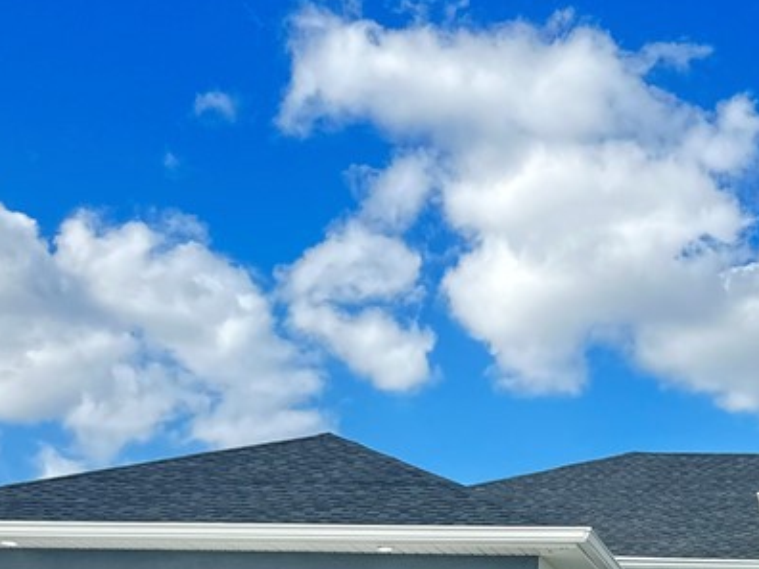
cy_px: 659
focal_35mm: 62
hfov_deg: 29.6
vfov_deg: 22.1
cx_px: 717
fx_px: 1359
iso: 80
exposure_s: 1/1779
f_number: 1.78
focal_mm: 6.86
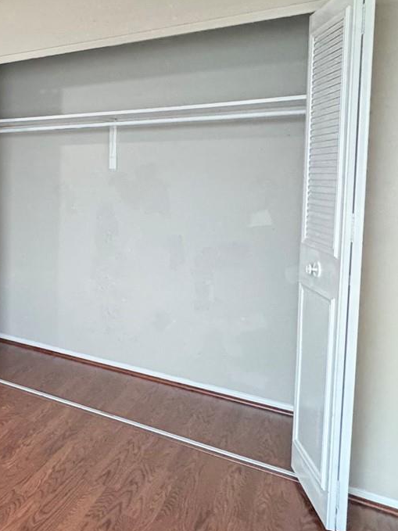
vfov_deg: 54.8
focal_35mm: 33
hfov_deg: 31.5
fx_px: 506
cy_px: 203
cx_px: -135
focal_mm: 2.22
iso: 320
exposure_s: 1/60
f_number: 2.2
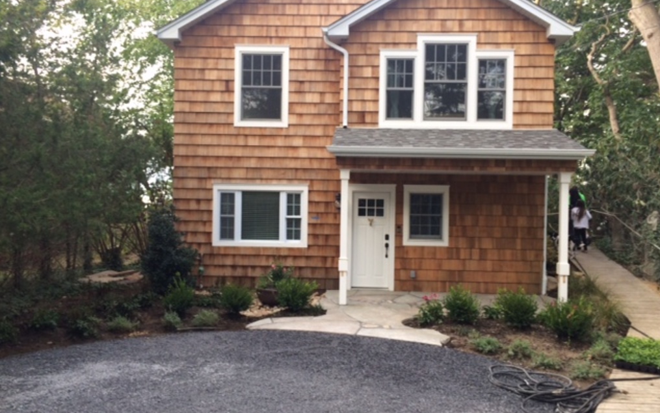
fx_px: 558
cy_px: 198
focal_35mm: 31
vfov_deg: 40.6
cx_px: 332
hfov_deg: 61.2
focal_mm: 4.15
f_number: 2.2
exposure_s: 1/60
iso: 50
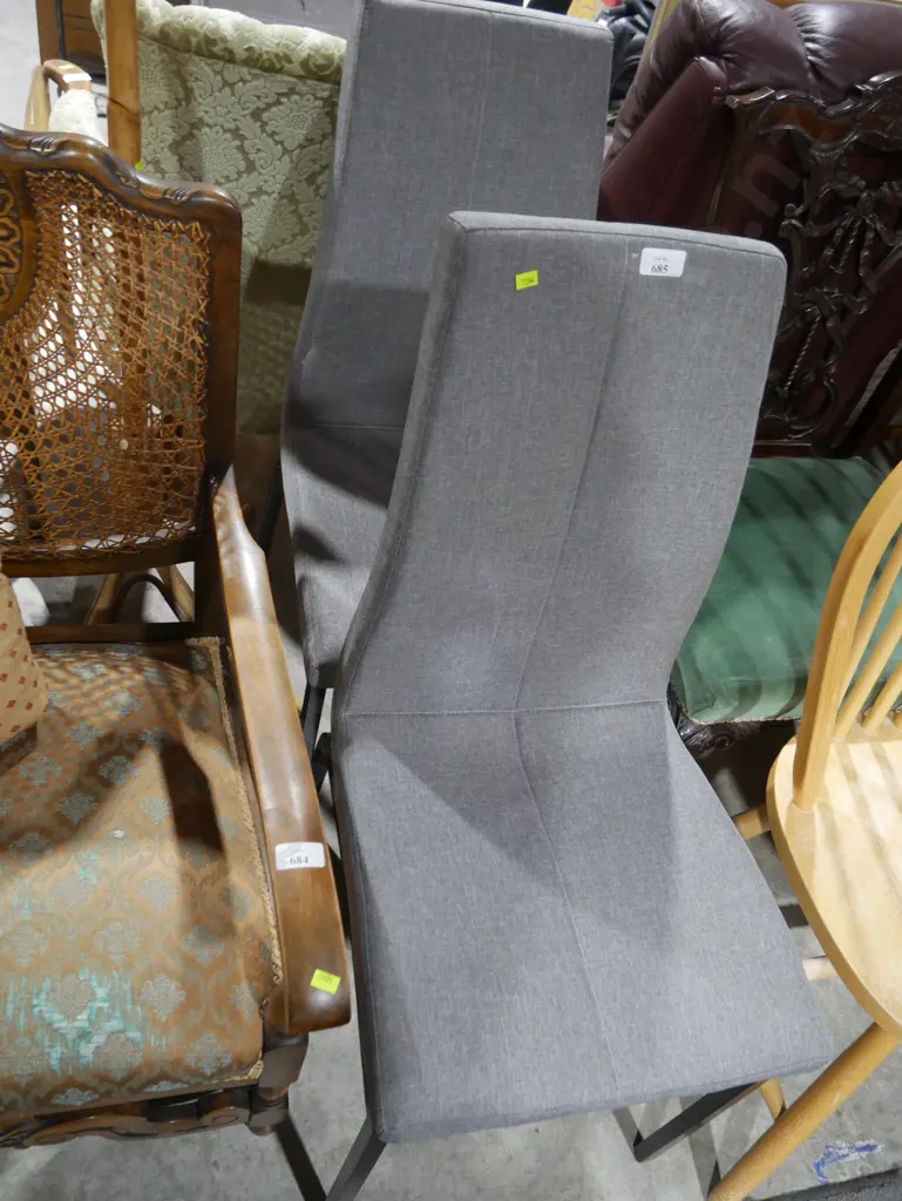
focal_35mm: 28
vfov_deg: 63.4
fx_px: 972
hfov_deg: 49.8
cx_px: 451
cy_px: 600
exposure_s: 1/60
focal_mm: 14
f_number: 3.5
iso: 800
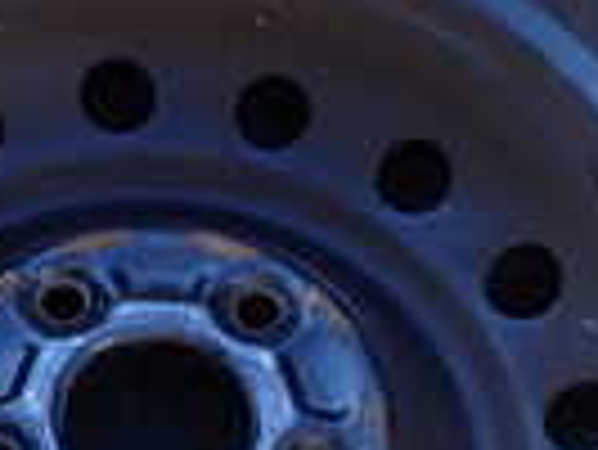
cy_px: 396
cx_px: 166
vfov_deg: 10.9
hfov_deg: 14.6
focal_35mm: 135
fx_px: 2334
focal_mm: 5.4
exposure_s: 1/80
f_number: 3.2
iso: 100
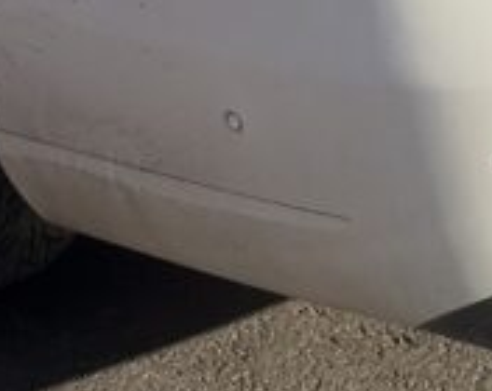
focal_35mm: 148
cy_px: -140
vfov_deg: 10.2
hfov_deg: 13.0
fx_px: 2150
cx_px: 73
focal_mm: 5.1
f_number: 1.6
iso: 50
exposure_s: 1/7874
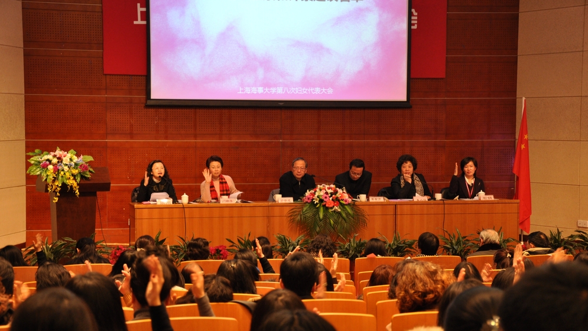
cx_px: 295
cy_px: 181
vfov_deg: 14.7
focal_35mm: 82
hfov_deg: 25.9
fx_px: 1279
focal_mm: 52
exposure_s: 1/15
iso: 720
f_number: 5
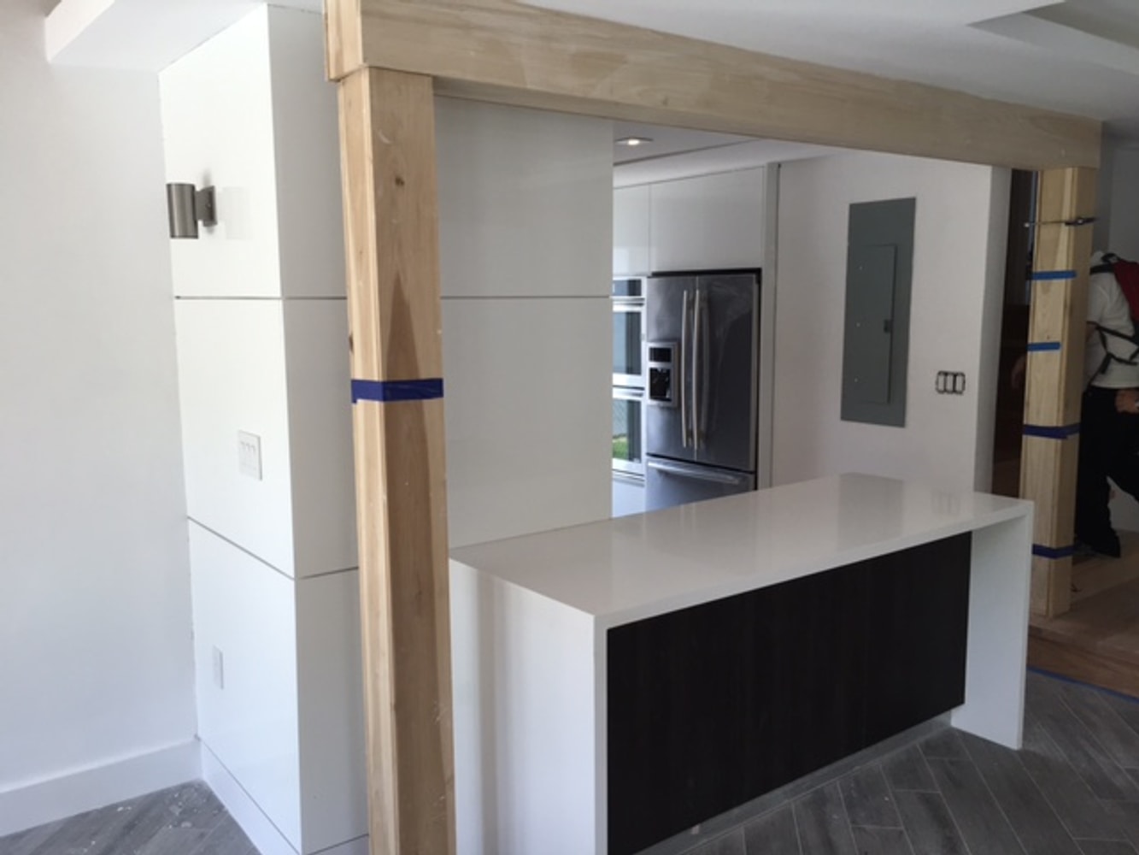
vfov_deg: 48.2
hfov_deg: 61.7
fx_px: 954
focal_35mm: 29
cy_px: 428
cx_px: 570
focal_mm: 4.15
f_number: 2.2
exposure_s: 1/120
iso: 40
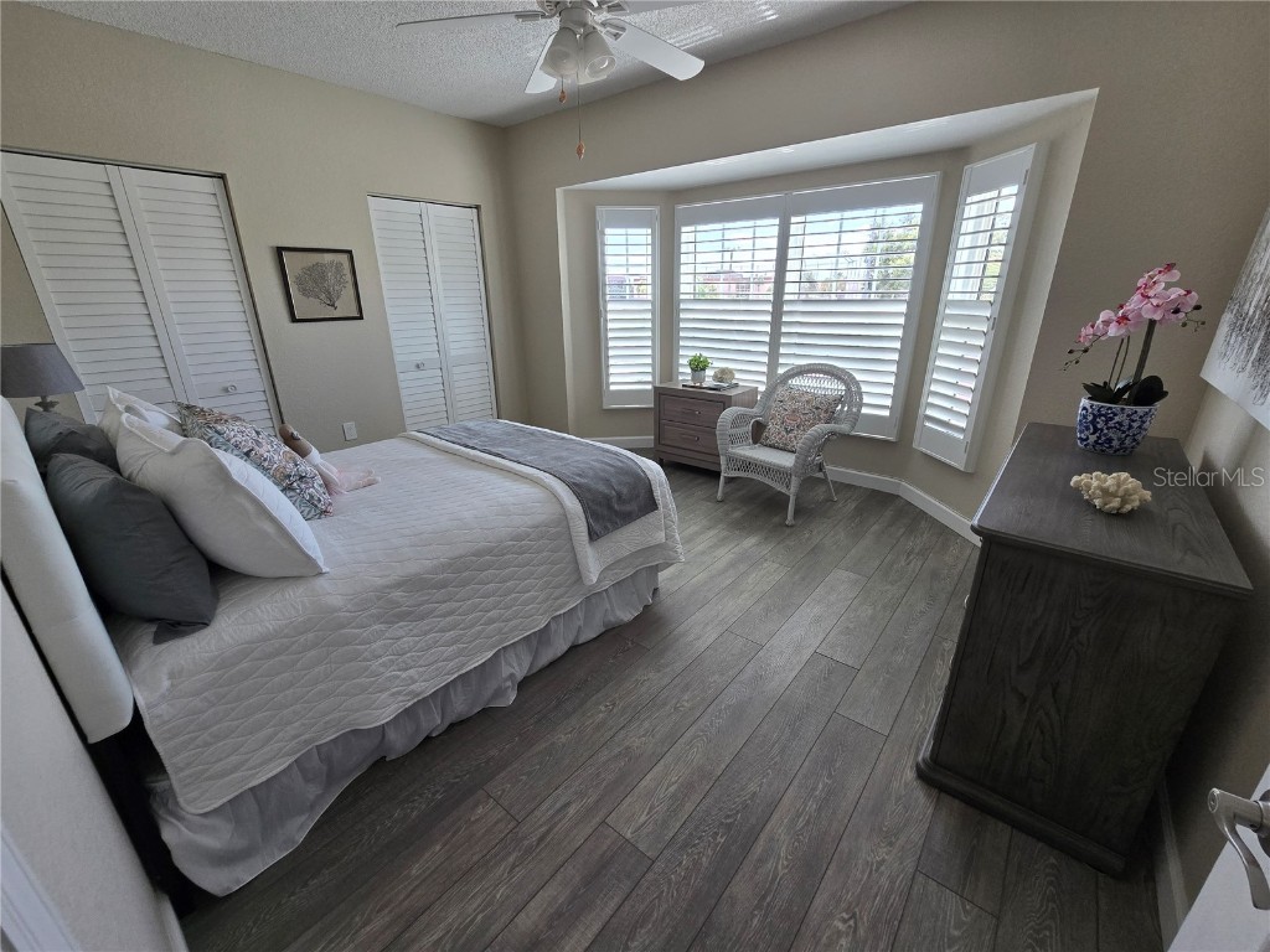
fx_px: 477
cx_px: 635
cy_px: 476
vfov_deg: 89.9
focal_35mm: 13
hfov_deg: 106.2
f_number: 2.2
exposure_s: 1/120
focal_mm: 2.2
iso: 80
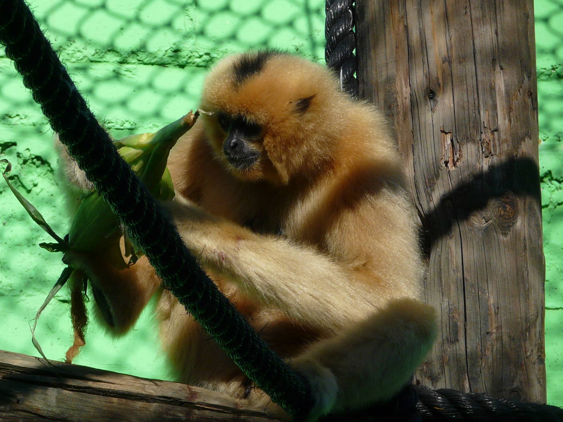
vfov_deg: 4.6
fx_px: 5237
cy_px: 211
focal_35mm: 322
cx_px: 282
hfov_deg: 6.2
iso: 100
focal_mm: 33.2
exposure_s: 1/400
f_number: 5.6
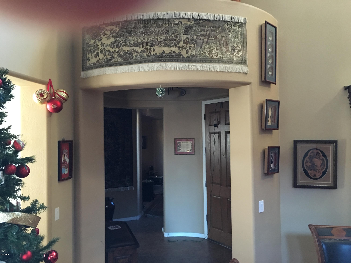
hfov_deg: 61.7
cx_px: 176
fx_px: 294
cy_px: 132
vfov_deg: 48.2
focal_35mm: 29
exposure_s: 1/4
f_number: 2.2
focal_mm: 4.15
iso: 80
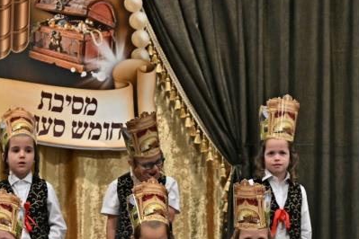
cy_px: 239
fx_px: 3071
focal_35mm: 308
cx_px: 55
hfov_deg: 6.7
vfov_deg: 4.5
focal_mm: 120
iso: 640
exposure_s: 1/200
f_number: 4
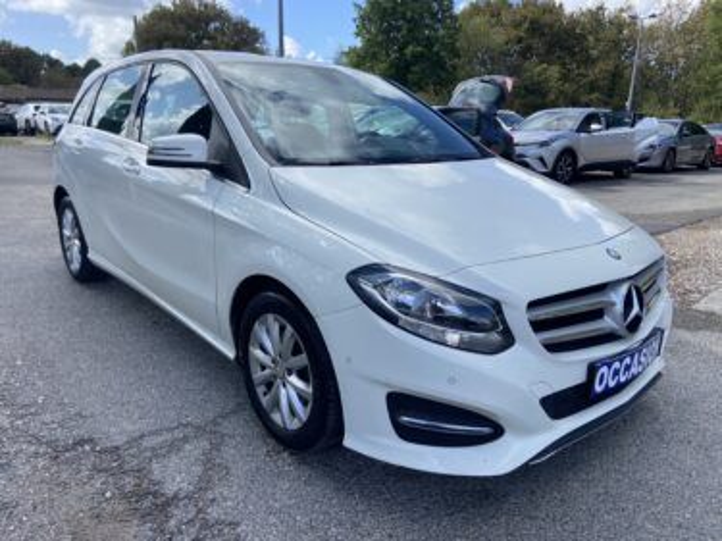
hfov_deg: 67.3
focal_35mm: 26
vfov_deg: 53.0
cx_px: 361
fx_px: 542
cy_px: 270
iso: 32
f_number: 1.8
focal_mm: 4.25
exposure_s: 1/1585
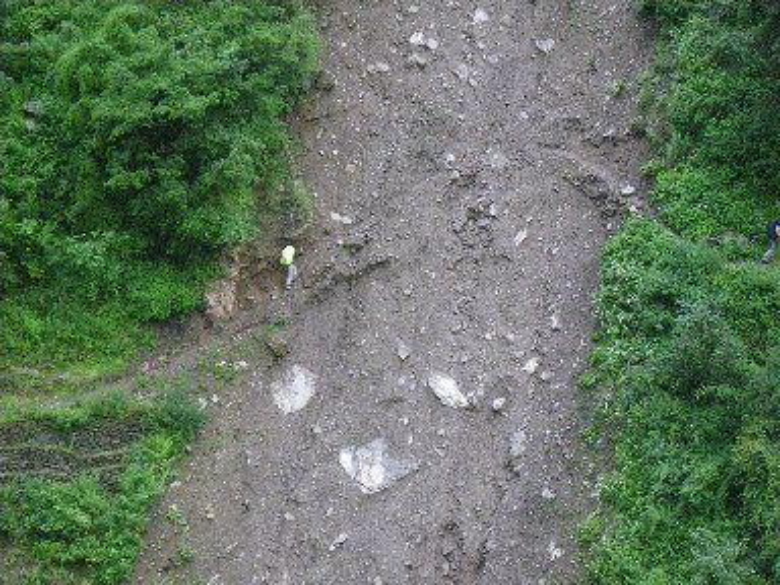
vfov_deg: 12.9
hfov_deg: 17.1
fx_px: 2591
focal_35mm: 115
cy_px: 292
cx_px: 390
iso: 800
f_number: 5.2
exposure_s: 1/160
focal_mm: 20.6
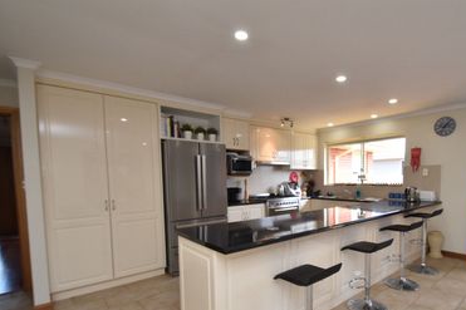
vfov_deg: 63.6
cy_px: 194
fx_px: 246
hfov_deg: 85.1
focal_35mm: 19
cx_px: 294
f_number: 5.6
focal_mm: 10
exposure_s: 1/125
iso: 500
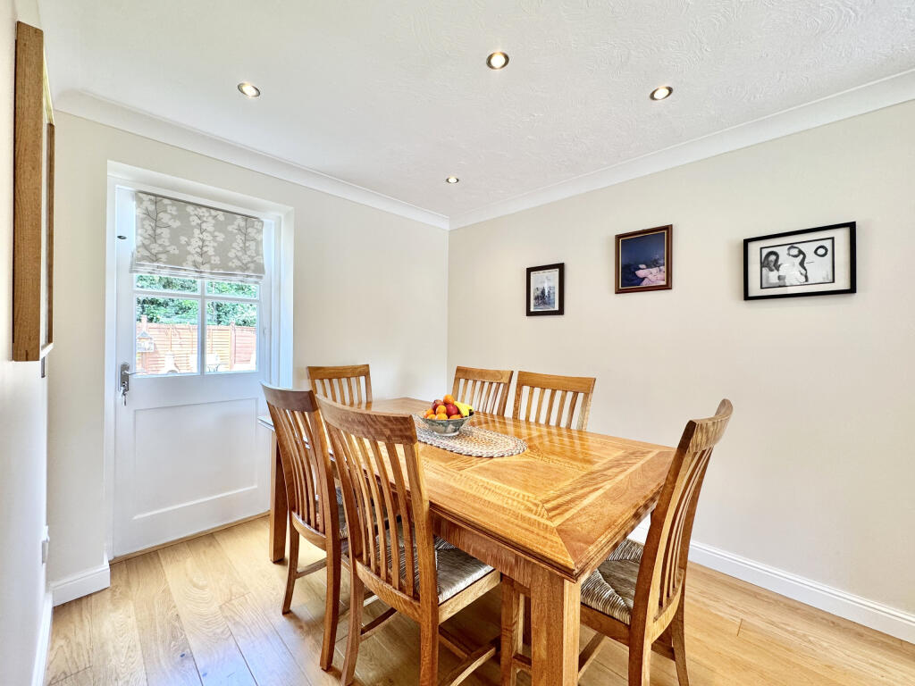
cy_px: 343
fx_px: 370
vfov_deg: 85.7
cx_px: 458
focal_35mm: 14
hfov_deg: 102.1
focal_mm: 2.22
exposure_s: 1/100
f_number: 2.2
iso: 160
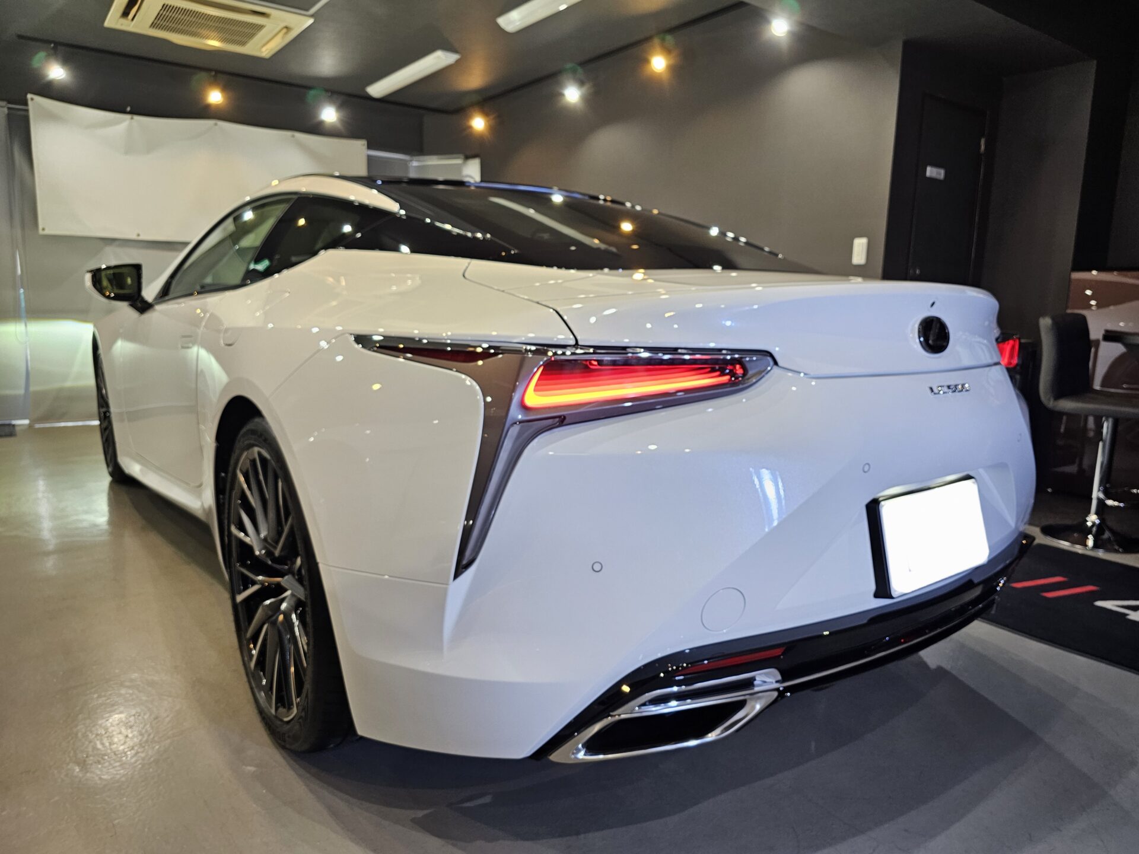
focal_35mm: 23
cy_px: 427
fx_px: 757
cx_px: 570
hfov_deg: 73.9
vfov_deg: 58.9
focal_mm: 6.3
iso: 160
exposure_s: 1/101
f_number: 1.7
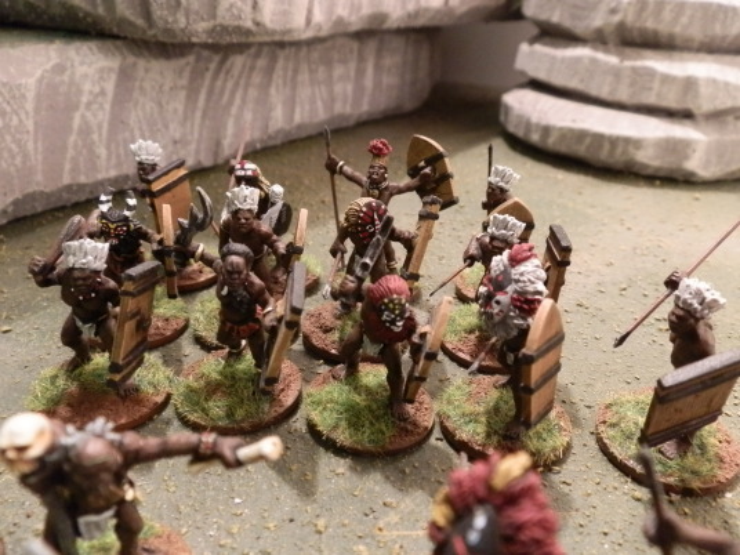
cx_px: 370
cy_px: 278
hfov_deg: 63.4
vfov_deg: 49.7
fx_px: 599
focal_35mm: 28
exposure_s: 1/40
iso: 400
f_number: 3.1
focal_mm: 5
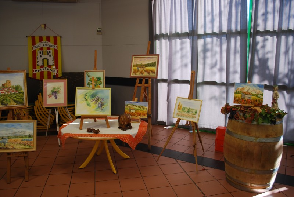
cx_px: 147
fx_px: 221
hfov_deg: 67.3
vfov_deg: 48.1
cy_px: 98
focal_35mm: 27
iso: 200
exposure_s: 1/50
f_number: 3.5
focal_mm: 18
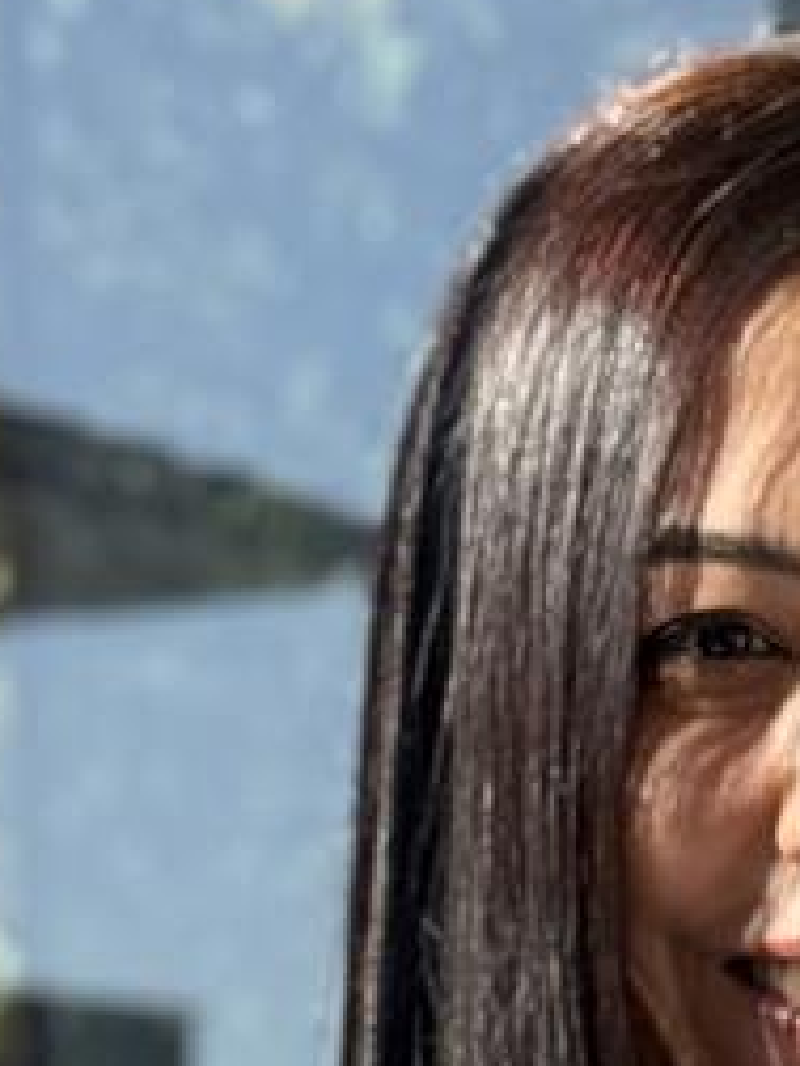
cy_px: 2485
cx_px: 1037
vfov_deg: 7.3
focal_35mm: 254
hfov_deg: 5.8
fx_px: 7827
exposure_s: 1/1543
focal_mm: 6.76
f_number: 1.78
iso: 80
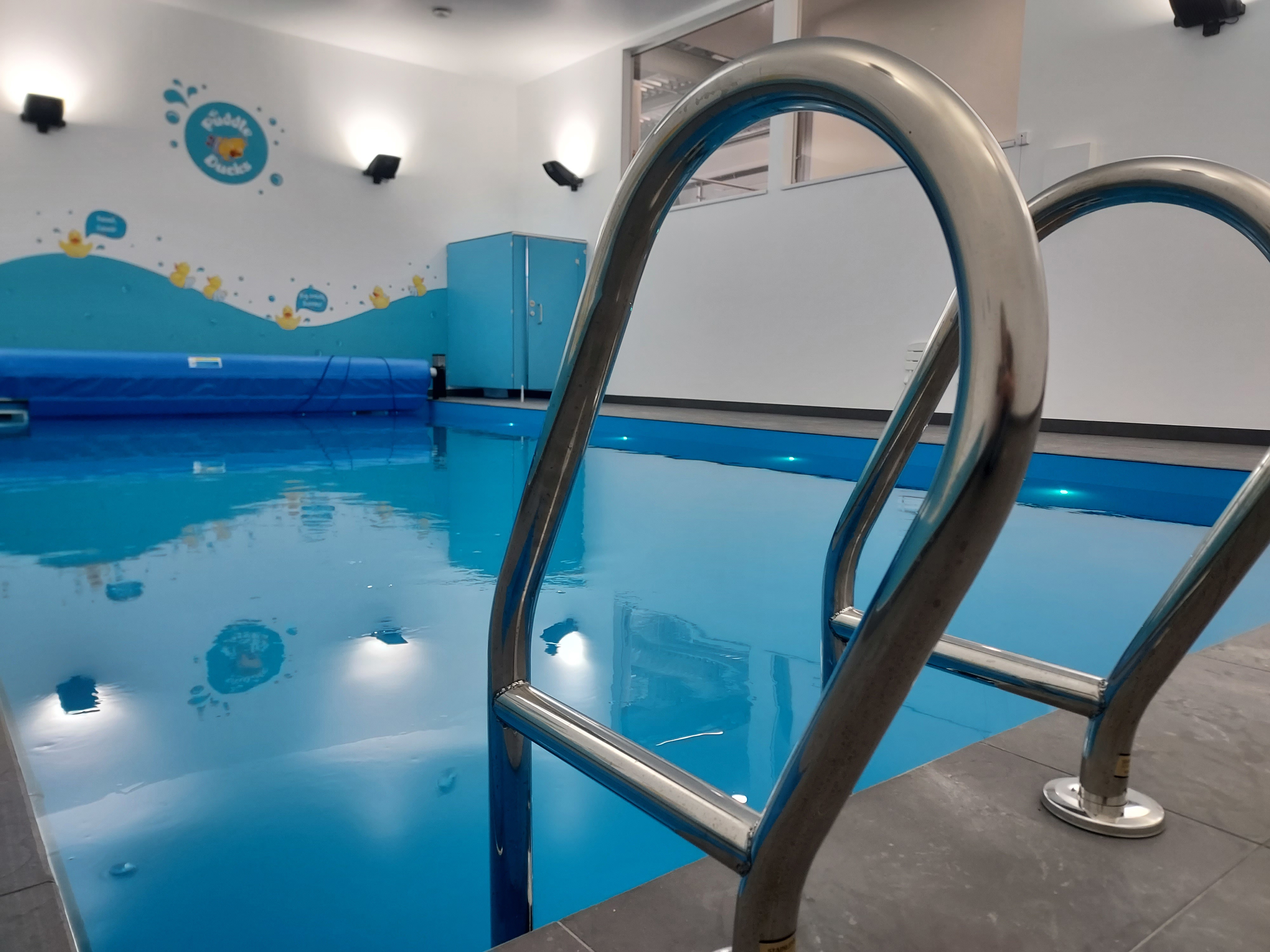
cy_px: 476
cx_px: 635
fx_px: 881
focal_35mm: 24
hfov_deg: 71.6
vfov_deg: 56.8
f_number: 1.8
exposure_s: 1/50
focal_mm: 4.6
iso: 80
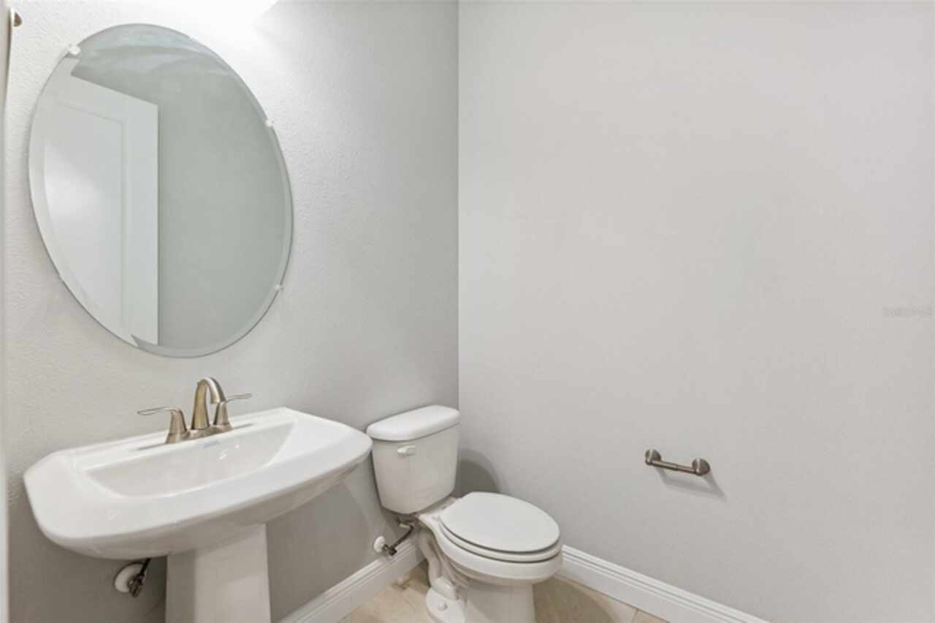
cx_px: 468
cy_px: 312
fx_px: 363
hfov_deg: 104.3
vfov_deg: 81.1
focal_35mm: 14
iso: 400
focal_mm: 14
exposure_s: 1/10
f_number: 8
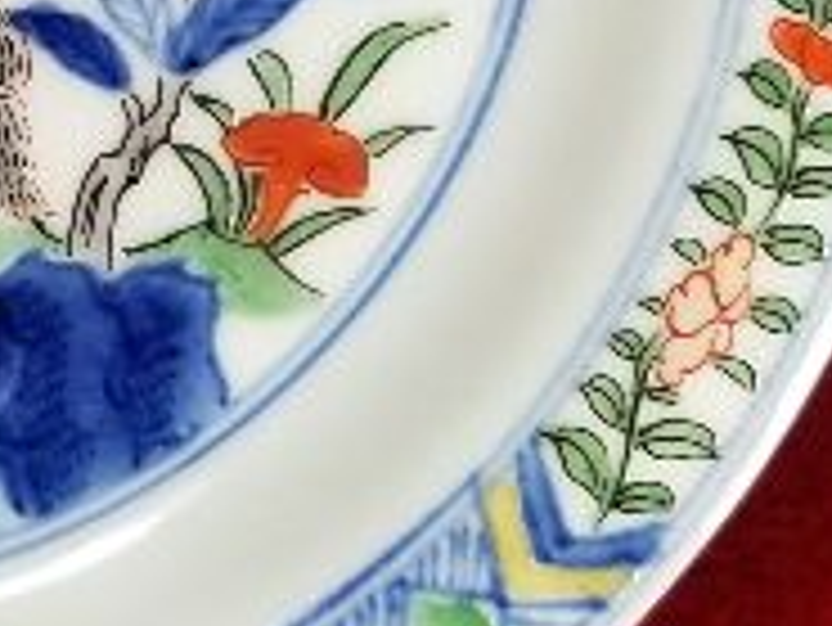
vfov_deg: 10.7
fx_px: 3247
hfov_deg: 14.0
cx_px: -256
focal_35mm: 135
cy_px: -270
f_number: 1.7
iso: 64
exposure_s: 1/120
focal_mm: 4.25
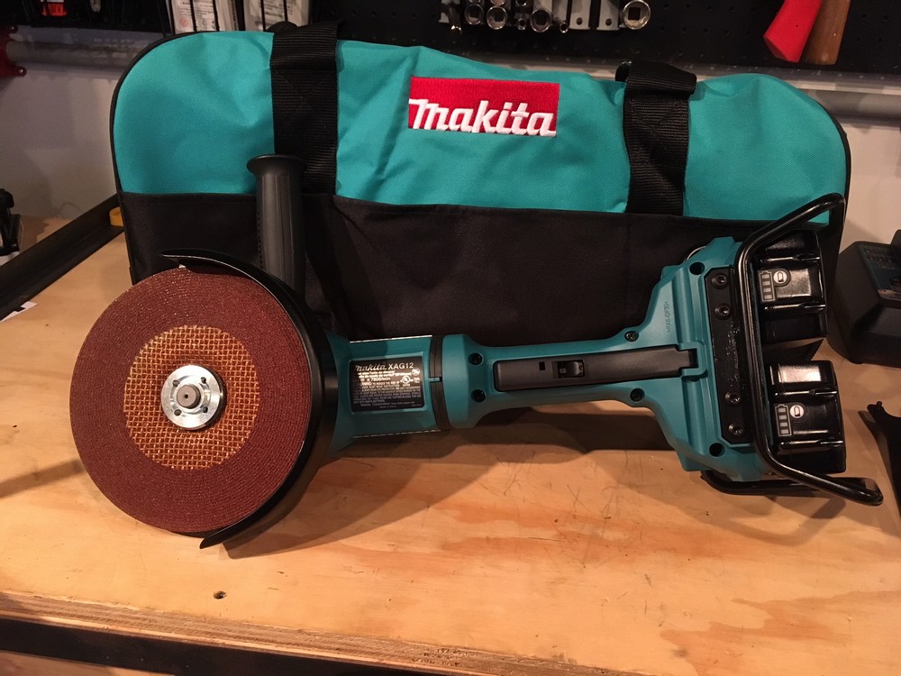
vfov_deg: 48.2
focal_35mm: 29
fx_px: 755
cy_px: 338
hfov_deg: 61.7
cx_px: 450
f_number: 2.2
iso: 200
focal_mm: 4.15
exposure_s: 1/30
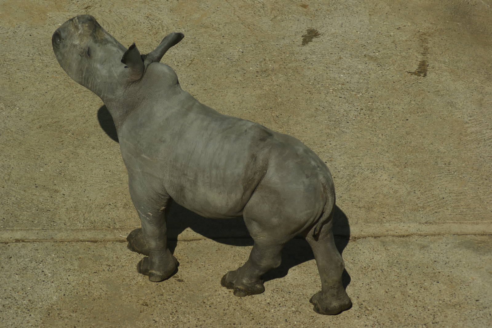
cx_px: 246
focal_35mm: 202
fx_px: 2766
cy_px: 164
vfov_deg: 6.8
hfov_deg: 10.2
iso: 100
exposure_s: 1/1000
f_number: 5.6
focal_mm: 135
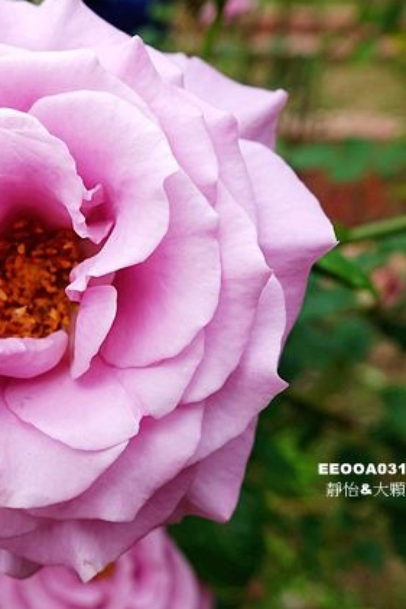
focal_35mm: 37
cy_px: 304
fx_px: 626
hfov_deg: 33.8
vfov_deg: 51.9
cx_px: 35
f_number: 4
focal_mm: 8.8
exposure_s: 1/800
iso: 125
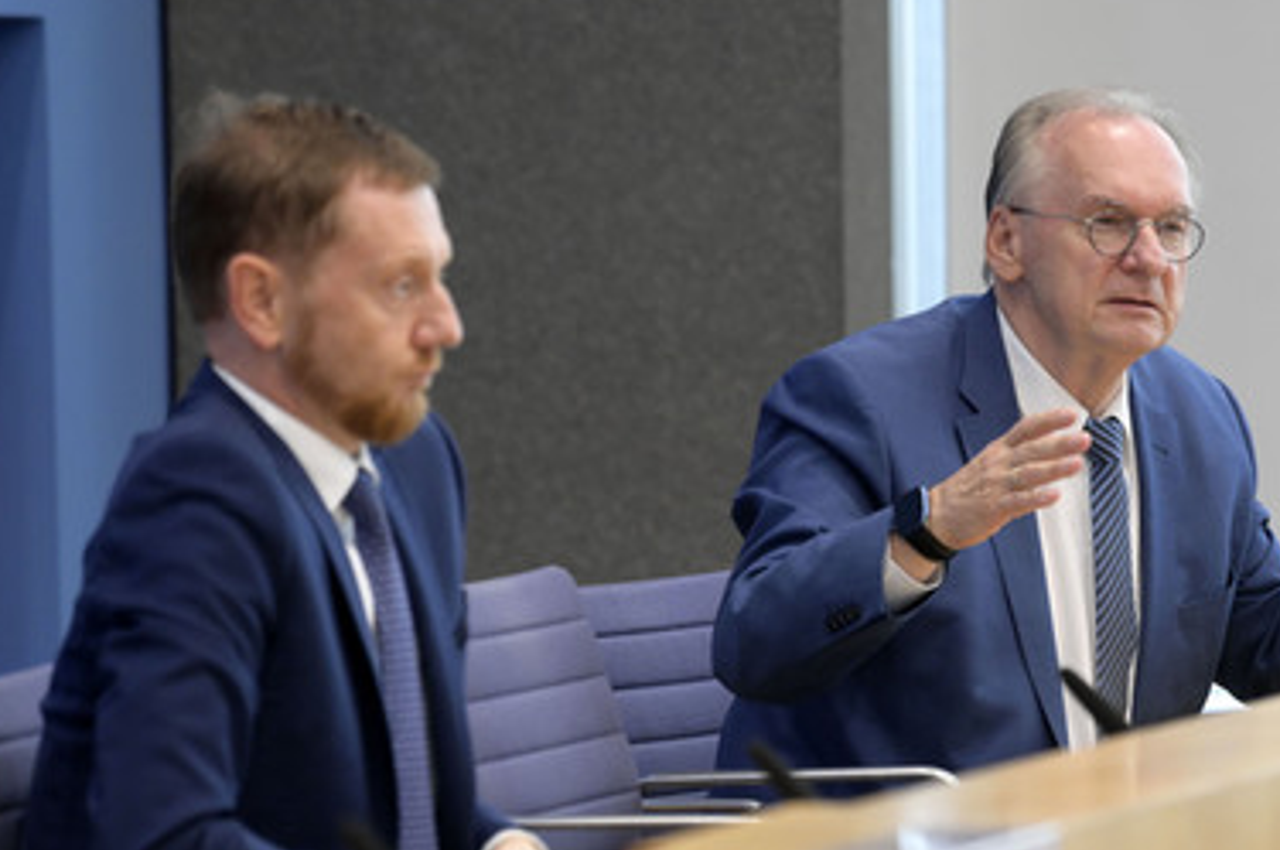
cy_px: 461
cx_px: 746
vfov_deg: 4.6
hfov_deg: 6.9
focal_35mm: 301
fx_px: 10688
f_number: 5.6
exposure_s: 1/500
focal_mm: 250
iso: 5000
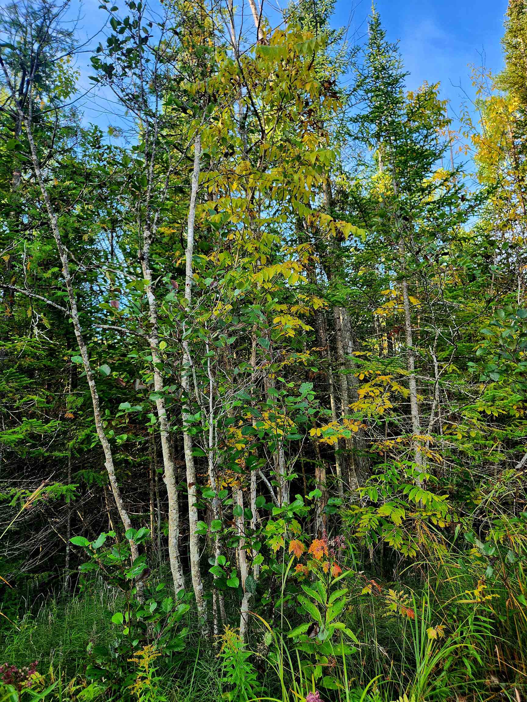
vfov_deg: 73.9
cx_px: 264
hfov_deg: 58.9
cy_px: 351
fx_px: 467
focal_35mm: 23
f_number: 1.8
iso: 20
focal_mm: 5.4
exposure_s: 1/196
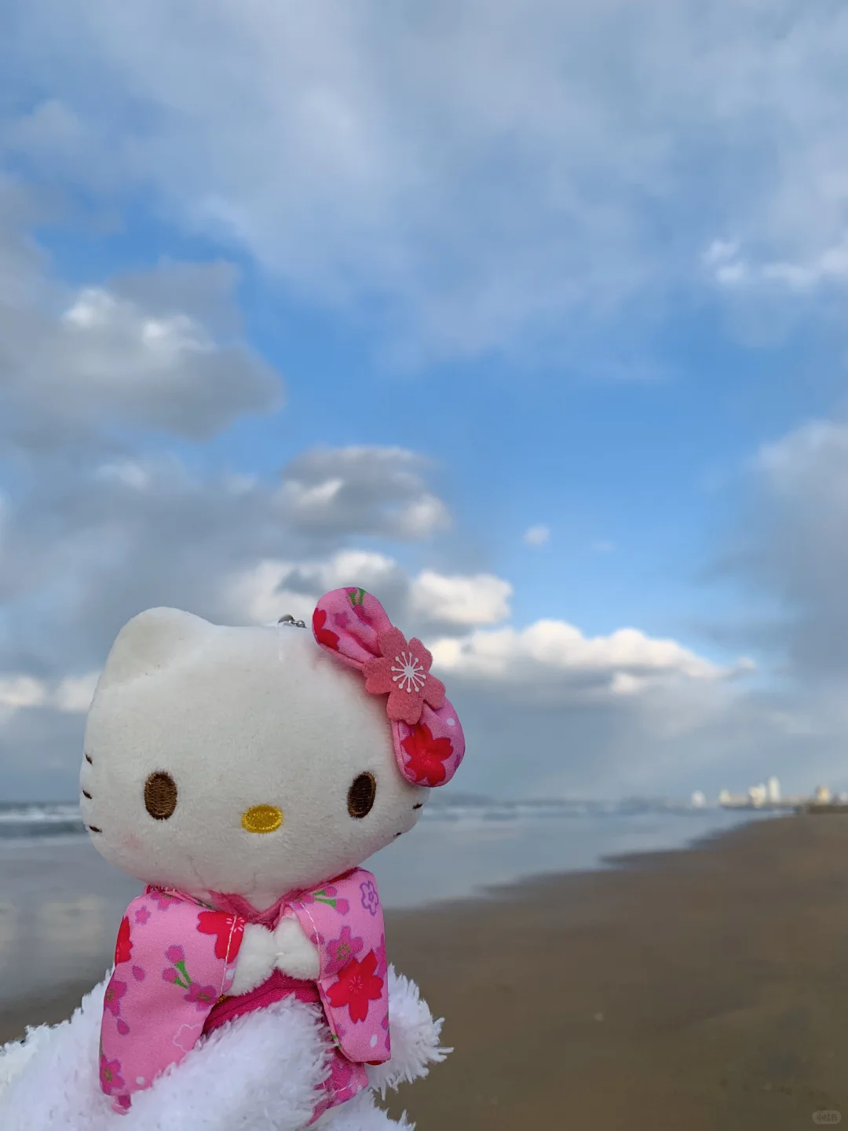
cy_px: 566
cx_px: 424
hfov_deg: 53.1
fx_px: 849
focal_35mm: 26
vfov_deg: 67.3
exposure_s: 1/1610
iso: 25
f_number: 1.8
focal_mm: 4.25
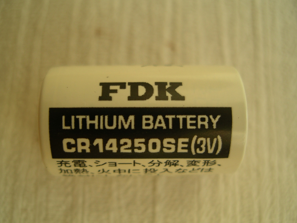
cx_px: 141
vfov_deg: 36.0
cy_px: 114
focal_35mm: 40
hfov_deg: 46.8
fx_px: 343
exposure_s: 1/80
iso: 64
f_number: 2.8
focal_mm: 7.8
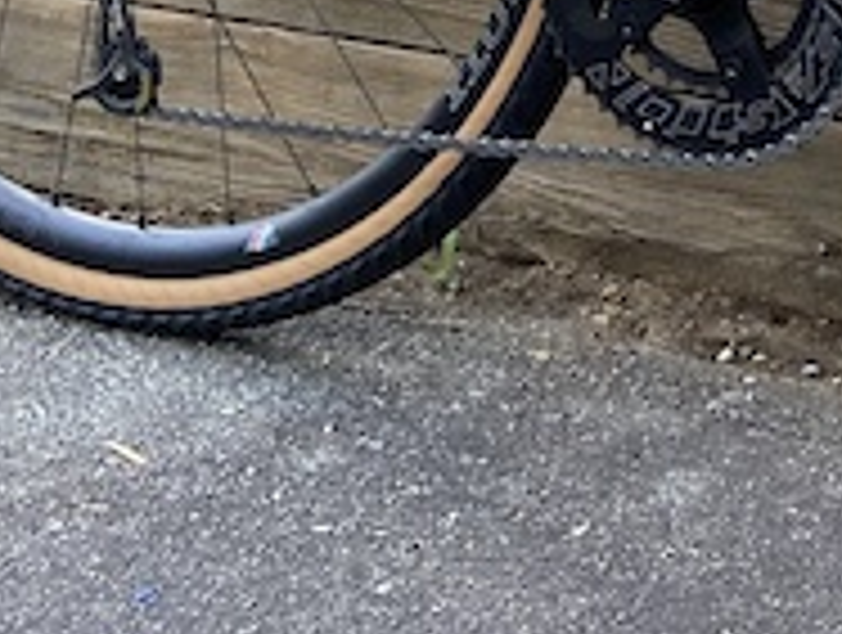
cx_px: 1108
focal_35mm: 111
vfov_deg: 12.2
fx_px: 2705
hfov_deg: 16.7
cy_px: -522
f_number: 1.8
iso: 32
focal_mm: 4.25
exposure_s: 1/229
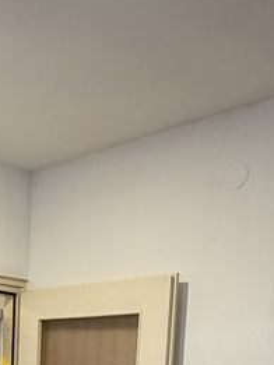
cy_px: 456
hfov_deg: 24.1
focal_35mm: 58
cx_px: -3
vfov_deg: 28.2
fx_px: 612
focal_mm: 2.22
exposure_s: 1/85
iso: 320
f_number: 2.2
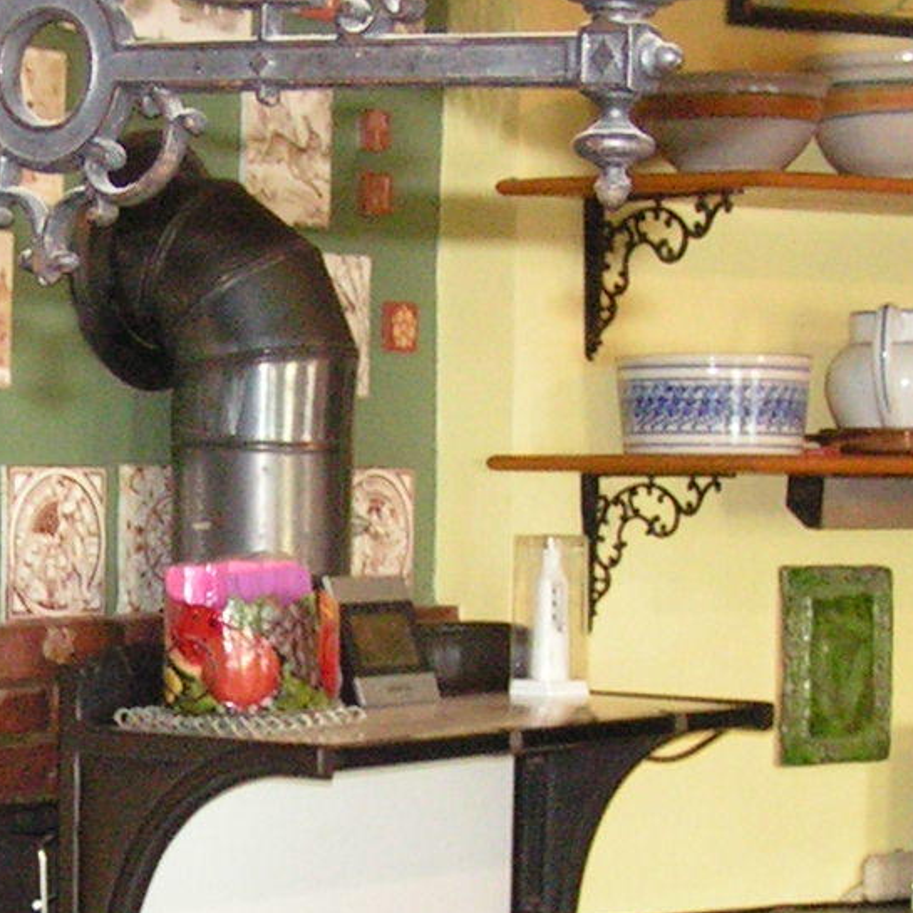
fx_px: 4178
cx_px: 179
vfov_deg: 12.5
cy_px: 605
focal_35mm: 140
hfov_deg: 12.4
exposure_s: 1/40
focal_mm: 6.3
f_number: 2.8
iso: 200
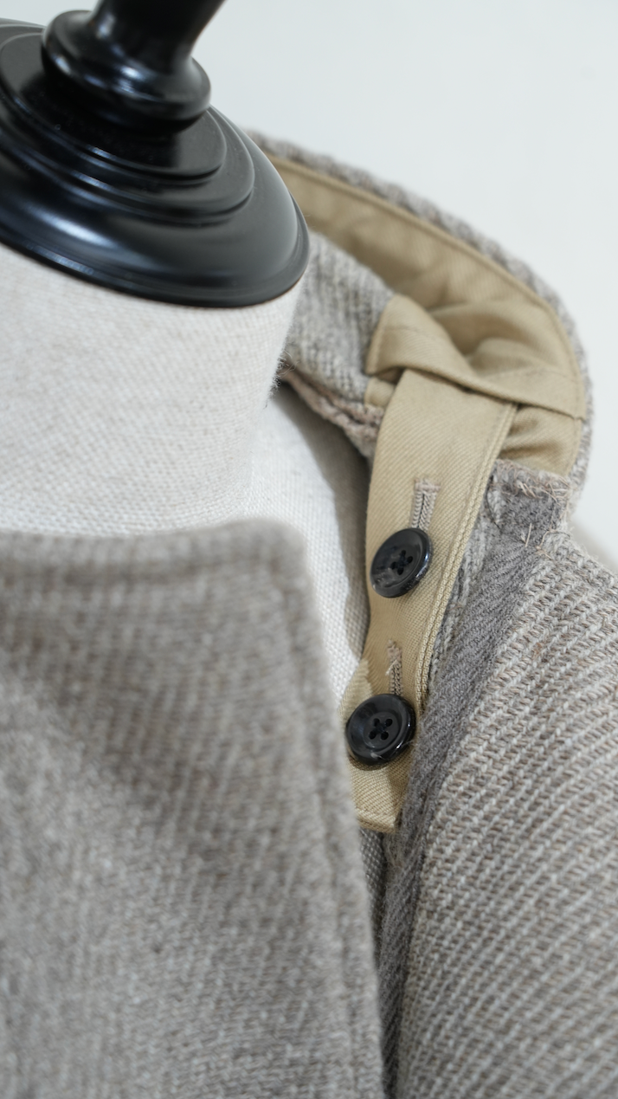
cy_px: 546
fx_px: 3233
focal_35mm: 111
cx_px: 294
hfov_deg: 10.9
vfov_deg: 19.3
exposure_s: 1/50
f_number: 5.6
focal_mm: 105
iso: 800
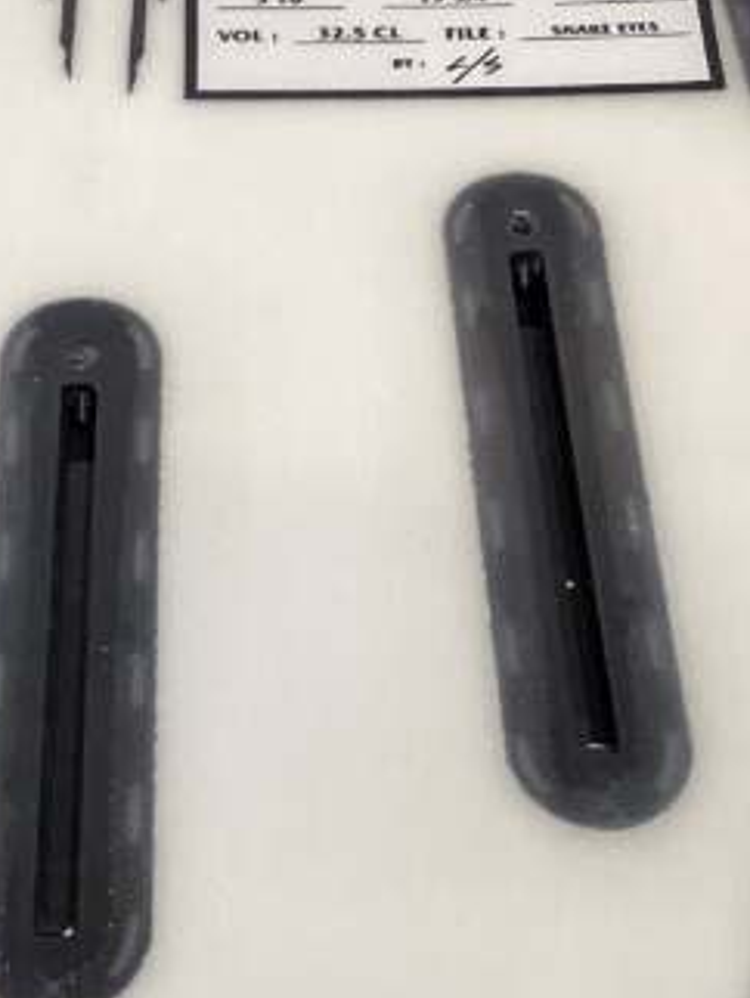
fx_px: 2221
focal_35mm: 77
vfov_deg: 25.3
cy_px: 431
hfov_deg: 19.0
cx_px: 146
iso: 64
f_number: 2.4
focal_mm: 3.3
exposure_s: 1/120
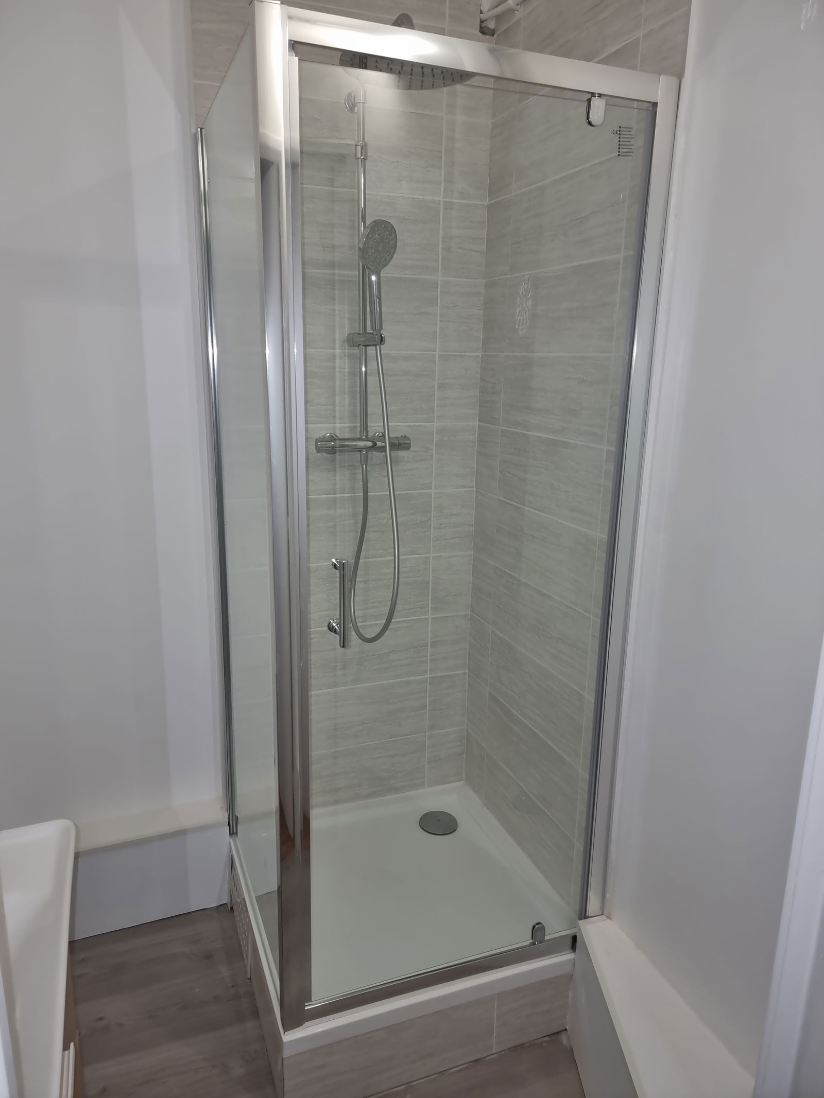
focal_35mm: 24
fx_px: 762
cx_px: 412
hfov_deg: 56.8
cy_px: 549
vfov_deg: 71.6
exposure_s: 1/50
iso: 320
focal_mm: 6.7
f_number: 1.8
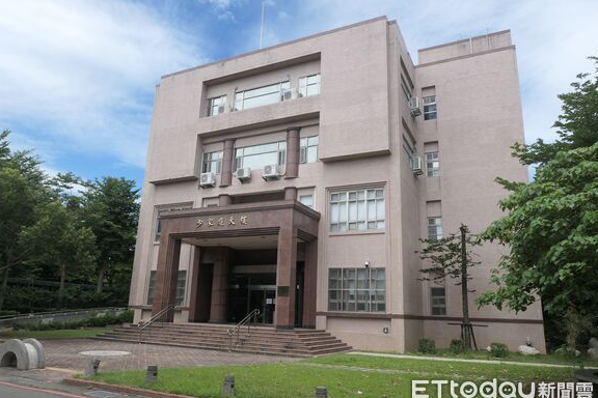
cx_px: 290
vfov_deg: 51.3
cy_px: 203
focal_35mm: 25
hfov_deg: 71.5
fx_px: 415
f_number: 2.8
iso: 125
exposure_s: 1/1600
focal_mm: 8.8
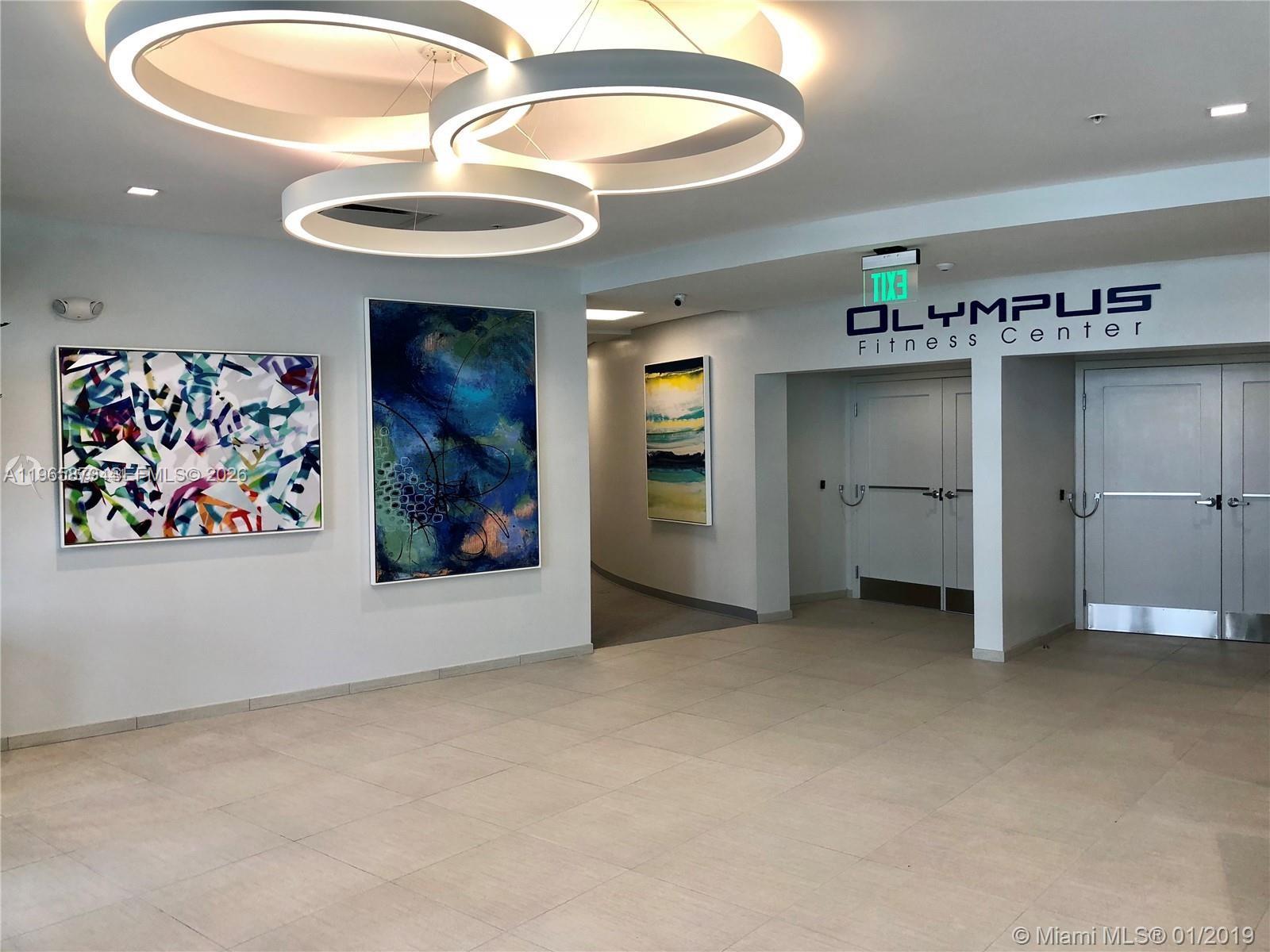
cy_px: 476
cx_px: 635
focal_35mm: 28
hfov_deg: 63.4
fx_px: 1027
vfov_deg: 49.7
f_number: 1.8
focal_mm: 3.99
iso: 40
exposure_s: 1/100
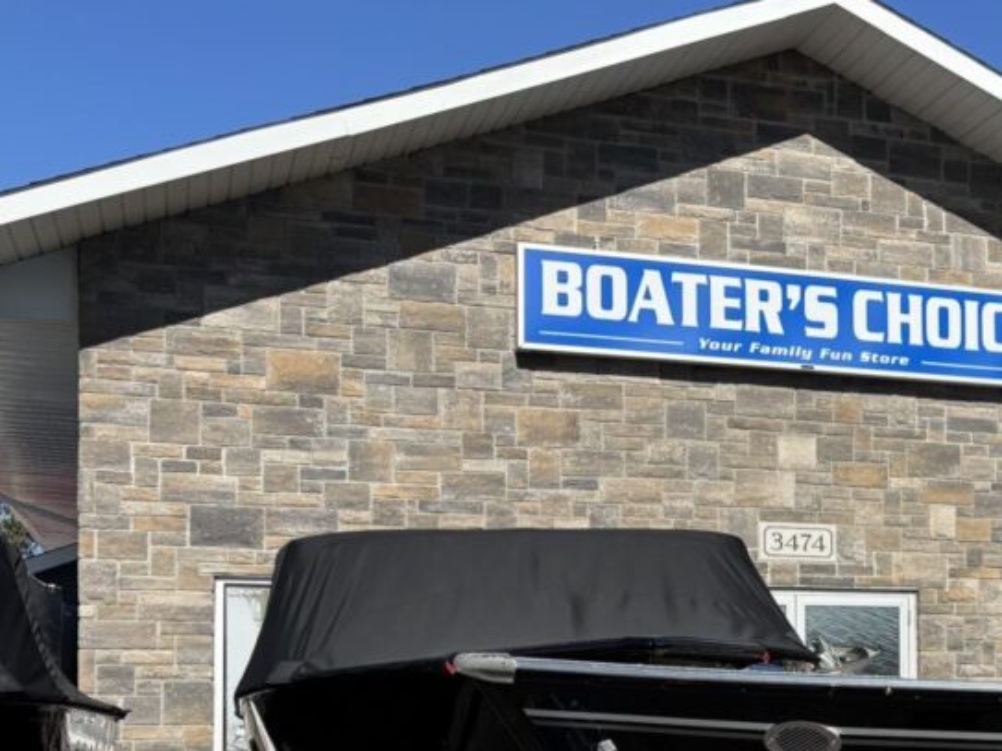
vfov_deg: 20.9
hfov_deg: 25.2
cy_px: 657
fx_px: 1997
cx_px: 1225
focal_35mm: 69
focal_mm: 5.96
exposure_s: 1/4255
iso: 50
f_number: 1.6
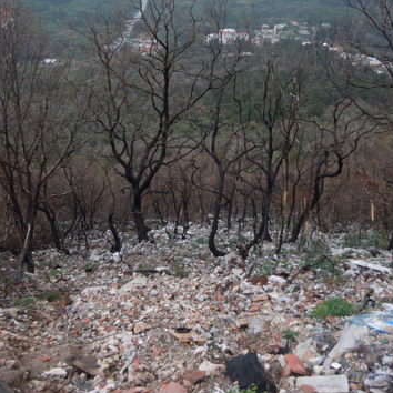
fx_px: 462
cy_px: 199
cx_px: 192
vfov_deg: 46.0
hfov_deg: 46.0
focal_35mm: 36
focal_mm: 5.4
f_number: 3.5
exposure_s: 1/400
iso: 100
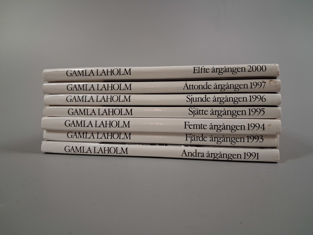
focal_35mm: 27
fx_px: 244
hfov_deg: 65.3
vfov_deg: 51.4
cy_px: 118
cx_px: 156
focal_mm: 4
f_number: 1.8
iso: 400
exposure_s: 1/100
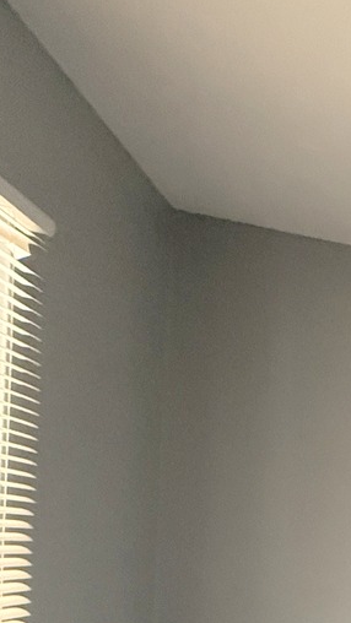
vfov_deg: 40.0
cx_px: 972
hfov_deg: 12.7
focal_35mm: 48
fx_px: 794
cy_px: 548
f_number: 2.2
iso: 320
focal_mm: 2.22
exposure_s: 1/84
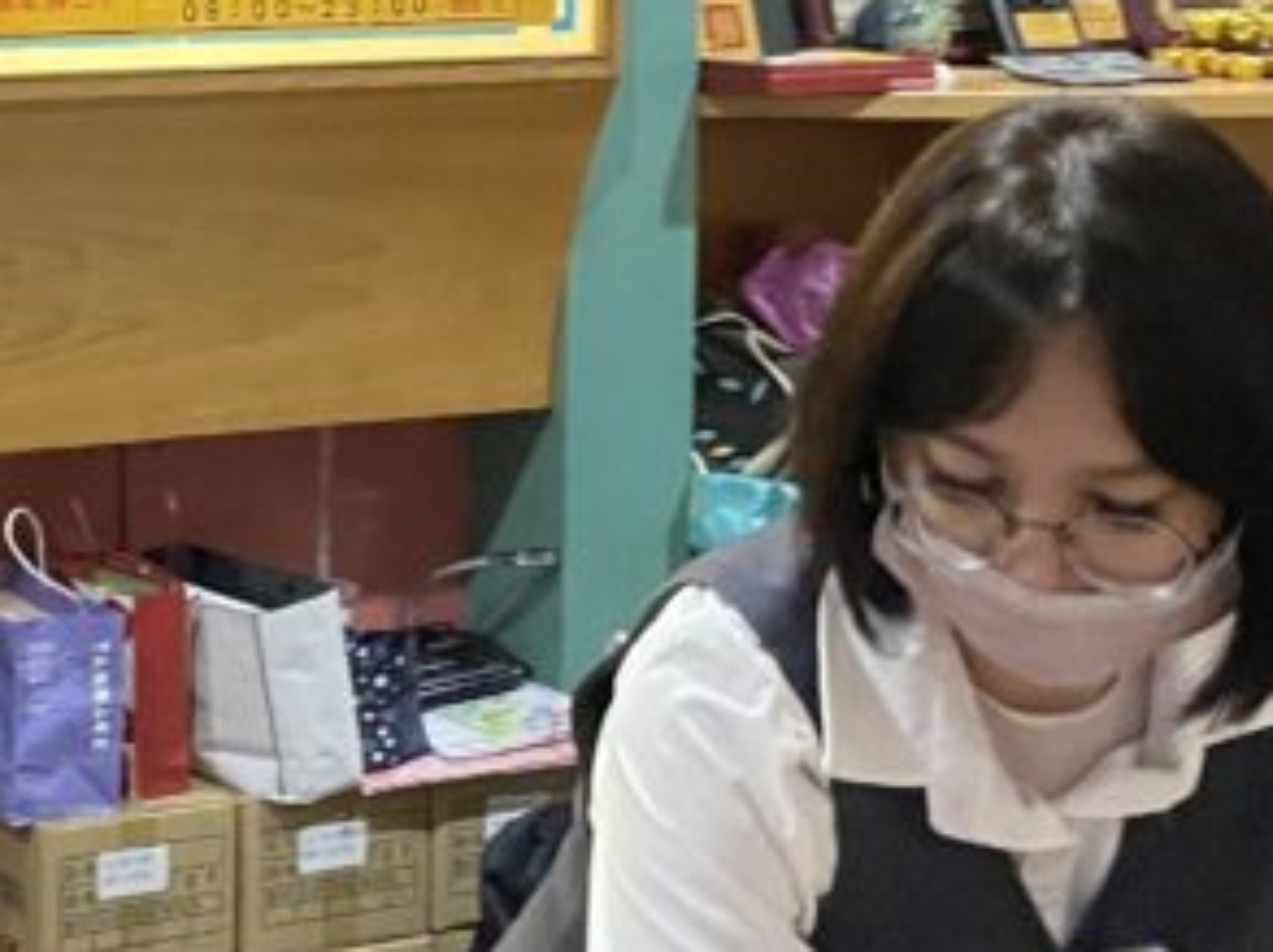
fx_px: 3342
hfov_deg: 20.3
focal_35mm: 91
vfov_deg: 15.9
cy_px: 22
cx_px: -213
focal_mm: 4.2
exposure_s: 1/60
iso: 250
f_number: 1.6
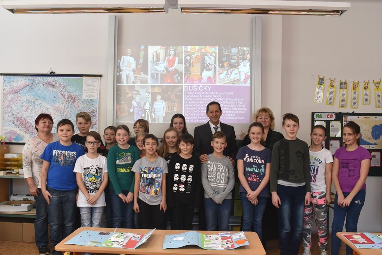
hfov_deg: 55.1
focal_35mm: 34
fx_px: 366
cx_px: 191
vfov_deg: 38.4
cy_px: 128
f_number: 8
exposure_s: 1/40
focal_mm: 23
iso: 500
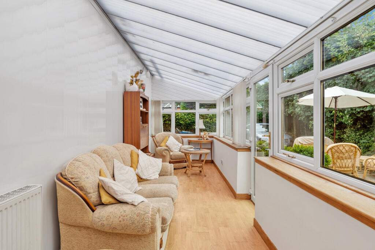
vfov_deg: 62.0
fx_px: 208
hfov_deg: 83.9
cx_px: 188
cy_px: 125
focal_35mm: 20
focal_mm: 20
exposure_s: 1/8
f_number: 9
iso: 250
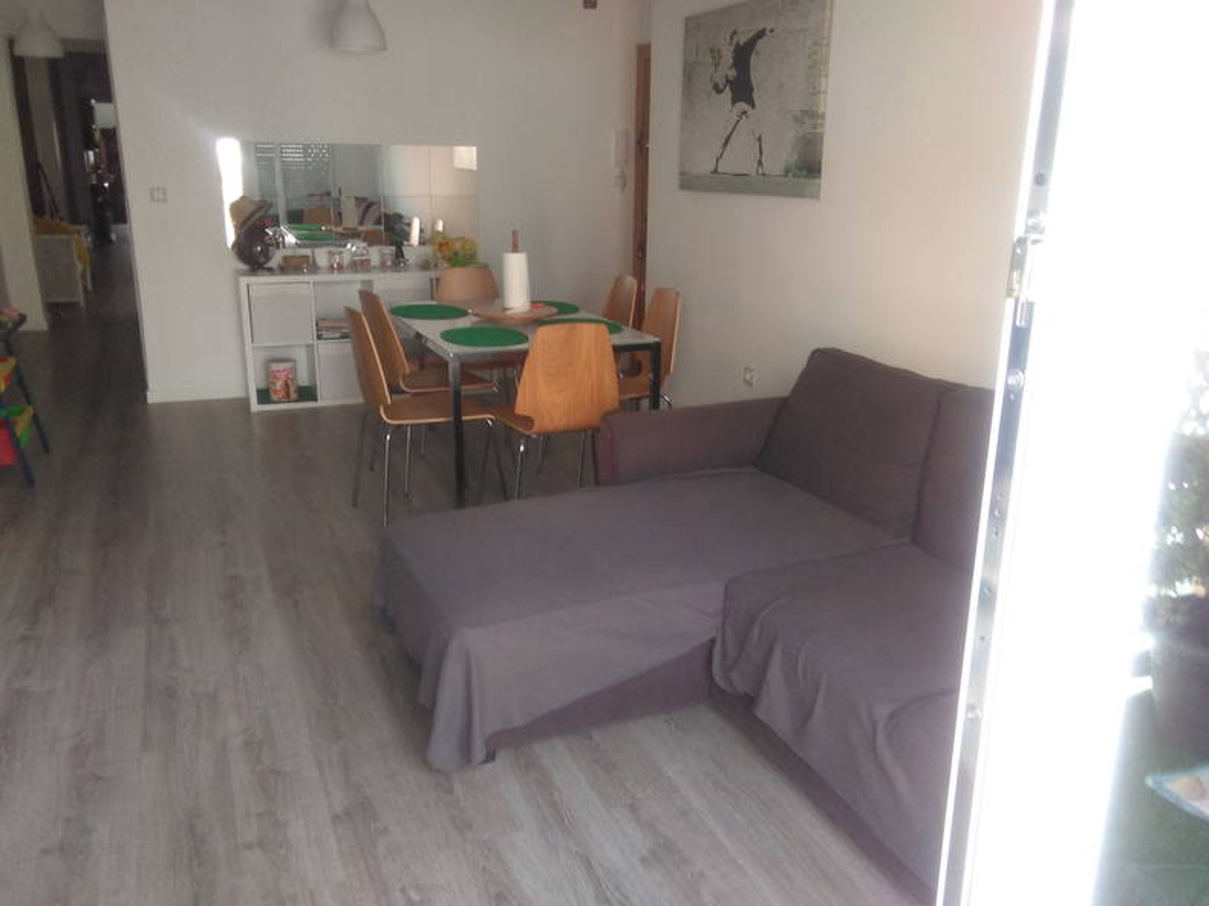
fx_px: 978
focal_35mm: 28
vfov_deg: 49.7
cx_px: 604
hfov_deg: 63.5
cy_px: 453
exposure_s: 1/30
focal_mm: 2.34
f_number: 2.2
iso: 100
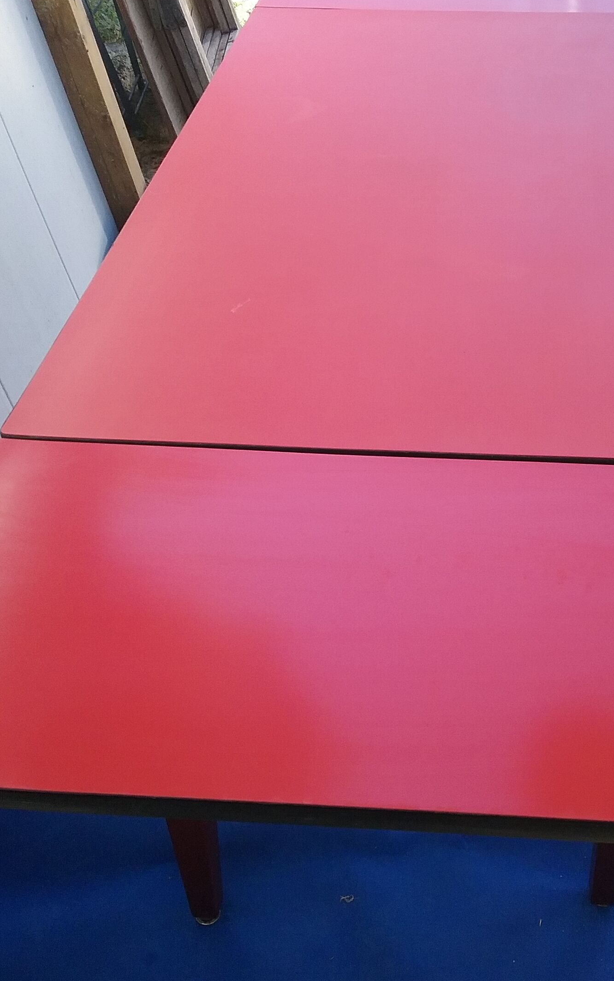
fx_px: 1071
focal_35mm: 40
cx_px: 433
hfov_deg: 31.6
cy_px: 429
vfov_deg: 49.2
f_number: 2.2
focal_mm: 3.3
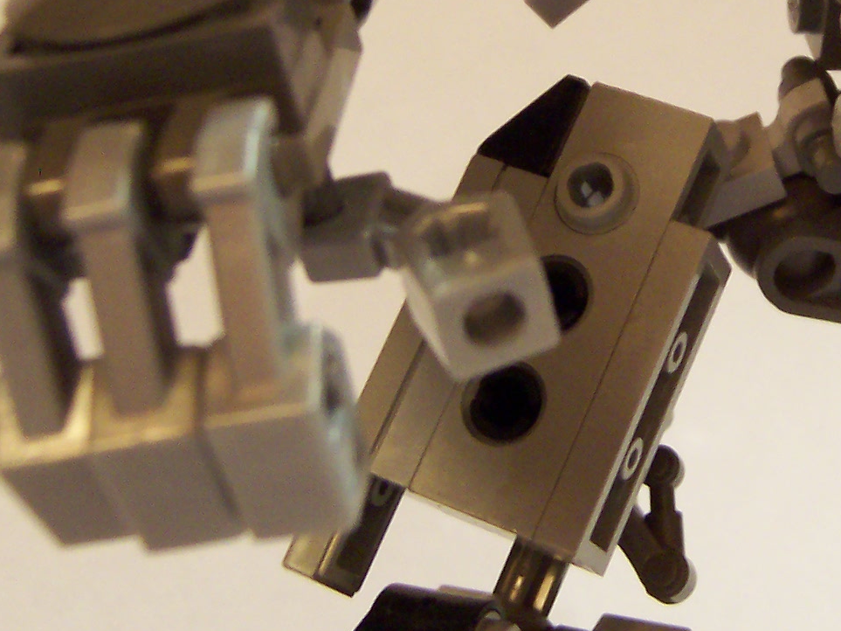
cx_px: 742
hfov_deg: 25.0
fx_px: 1846
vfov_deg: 19.1
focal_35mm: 76
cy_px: 76
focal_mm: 5.6
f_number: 2.8
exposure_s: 1/8
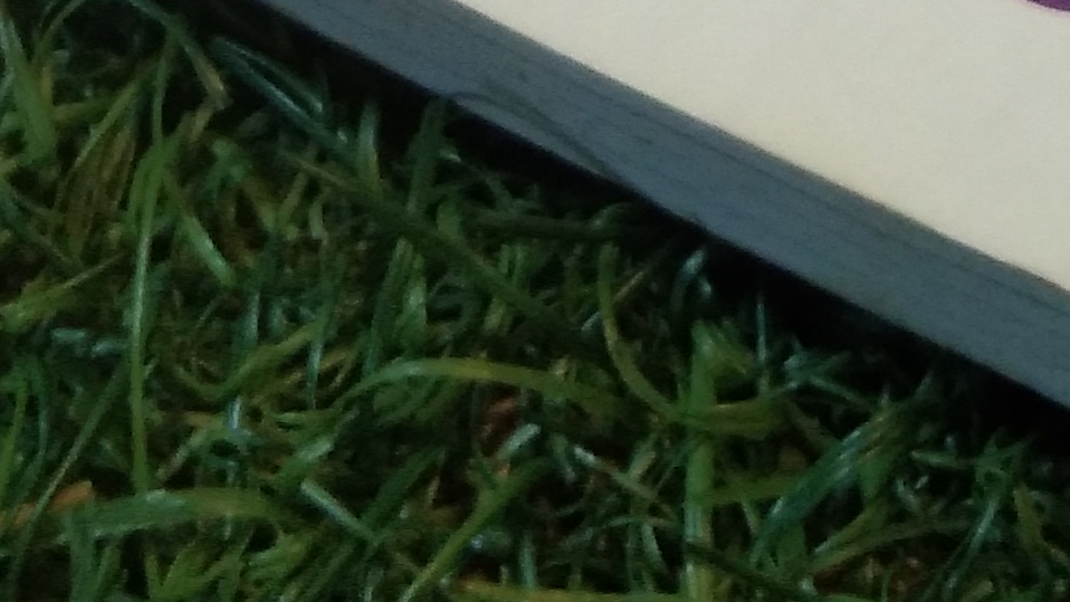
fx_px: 4029
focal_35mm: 142
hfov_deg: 15.1
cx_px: 647
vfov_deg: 7.6
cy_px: -1106
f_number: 2.2
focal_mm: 3.65
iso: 356
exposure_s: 1/33
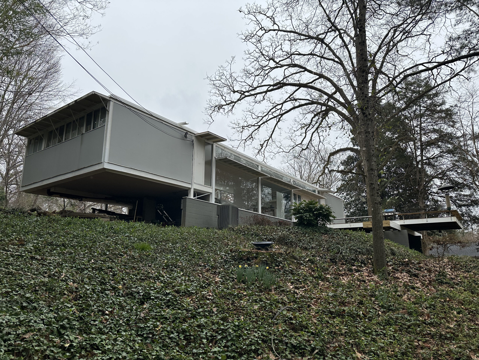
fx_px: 332
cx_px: 240
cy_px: 180
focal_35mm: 24
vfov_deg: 56.8
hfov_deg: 71.6
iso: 80
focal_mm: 6.86
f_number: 1.78
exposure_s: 1/2353
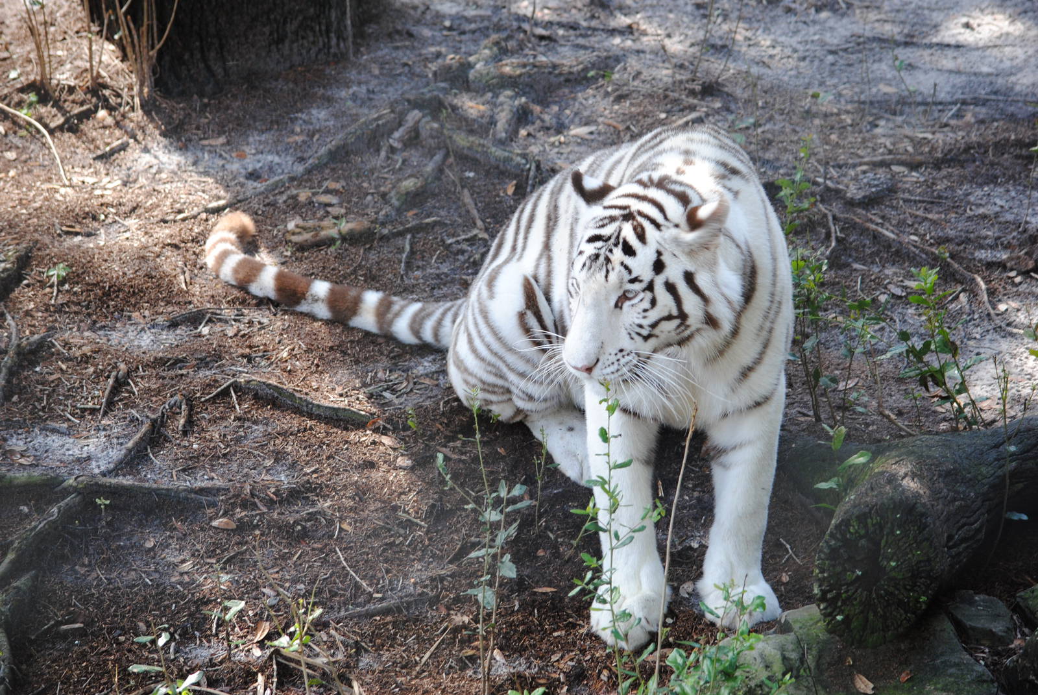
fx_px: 4763
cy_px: 348
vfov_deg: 8.3
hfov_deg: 12.4
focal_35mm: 165
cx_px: 519
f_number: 4.8
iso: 320
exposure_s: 1/125
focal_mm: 110
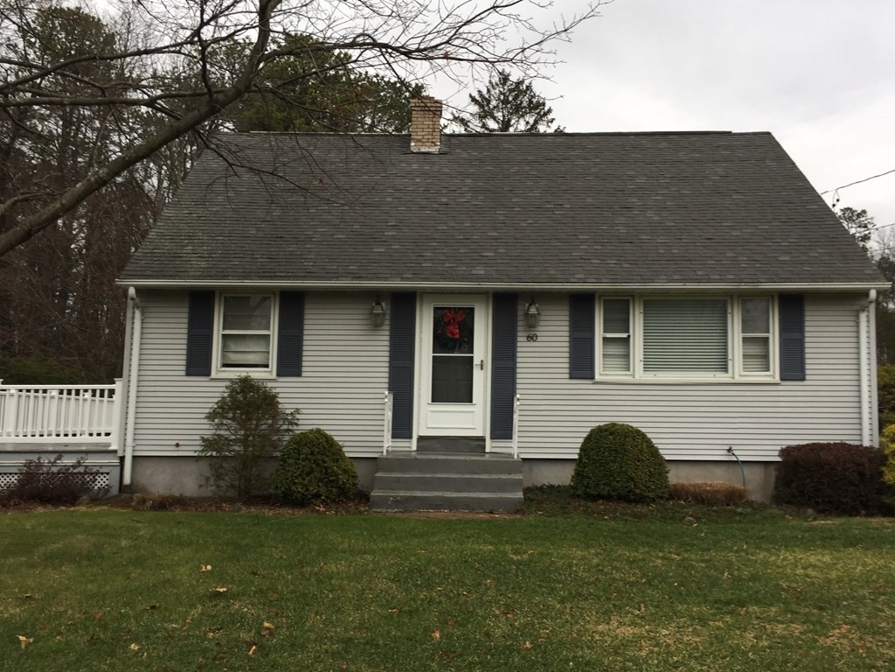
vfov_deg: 48.2
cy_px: 336
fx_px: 750
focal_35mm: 29
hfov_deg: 61.7
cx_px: 448
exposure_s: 1/199
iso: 32
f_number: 2.2
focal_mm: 4.15
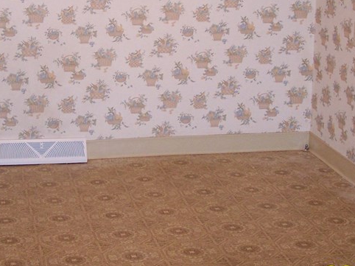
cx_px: 134
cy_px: 69
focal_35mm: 85
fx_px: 871
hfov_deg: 23.0
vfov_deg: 17.3
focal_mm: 6.7
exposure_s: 1/60
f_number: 2.8
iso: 140
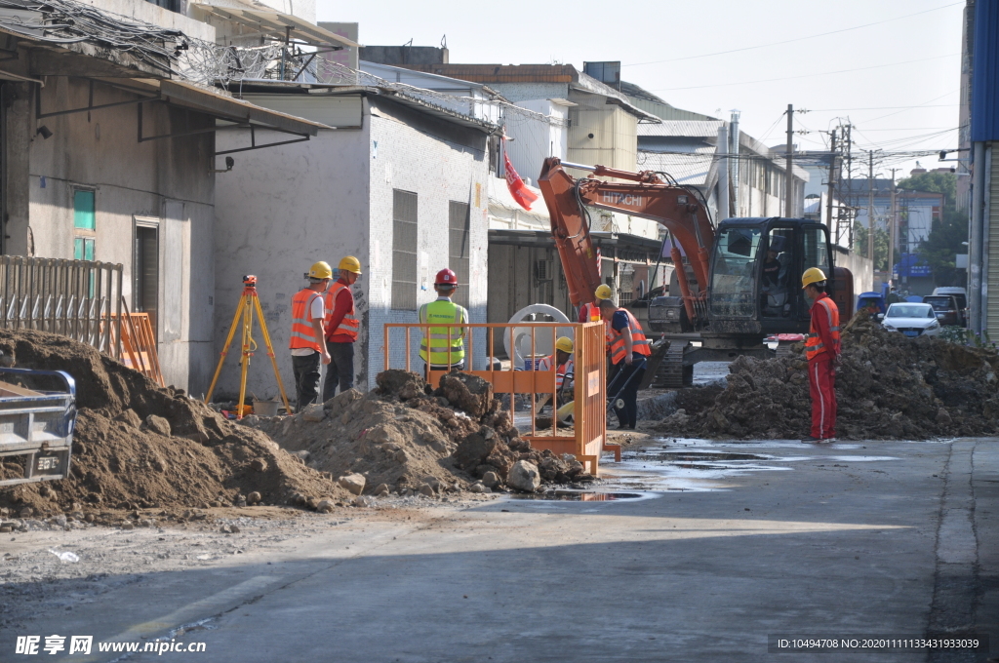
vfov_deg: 10.7
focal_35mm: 128
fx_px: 3534
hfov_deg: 16.1
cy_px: 332
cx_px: 500
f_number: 6.3
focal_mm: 85
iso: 200
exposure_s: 1/640
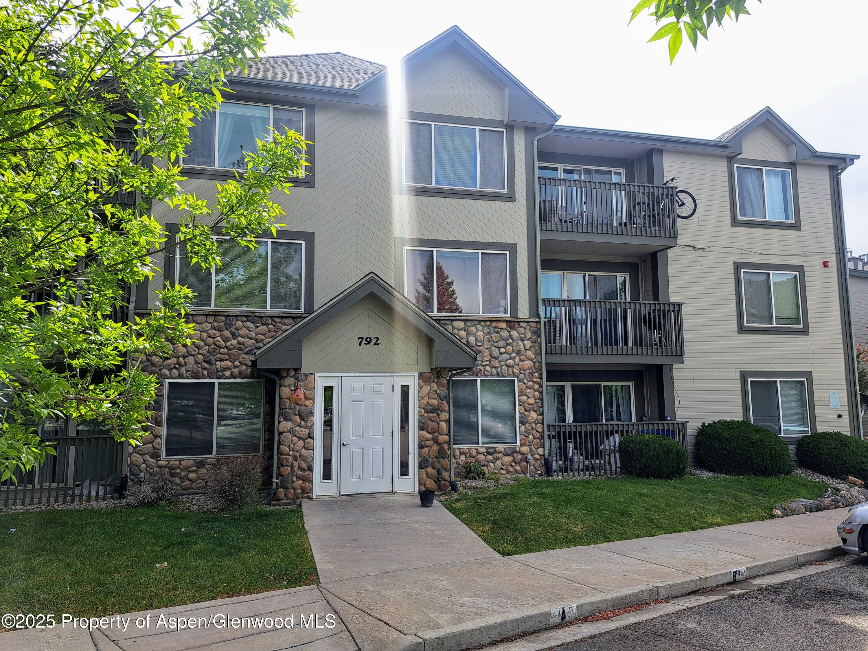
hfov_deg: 71.6
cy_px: 326
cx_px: 434
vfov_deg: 56.8
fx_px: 602
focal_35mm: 24
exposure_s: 1/801
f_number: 1.8
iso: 50
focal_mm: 5.23
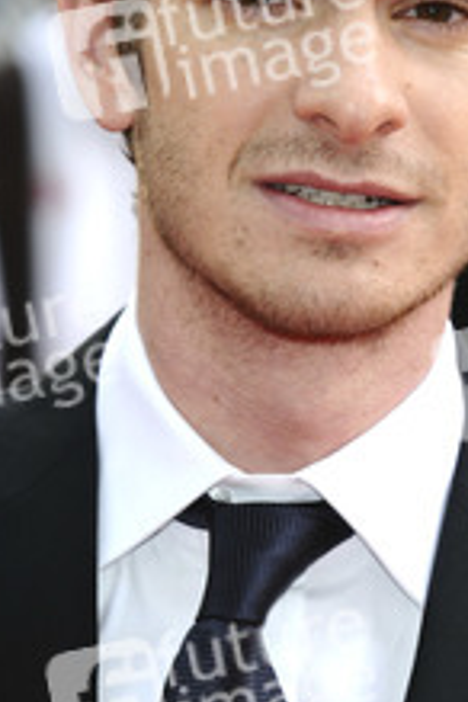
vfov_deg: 7.2
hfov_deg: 4.8
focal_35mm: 288
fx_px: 5614
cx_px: 306
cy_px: 205
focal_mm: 105
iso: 320
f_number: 4.5
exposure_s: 1/200
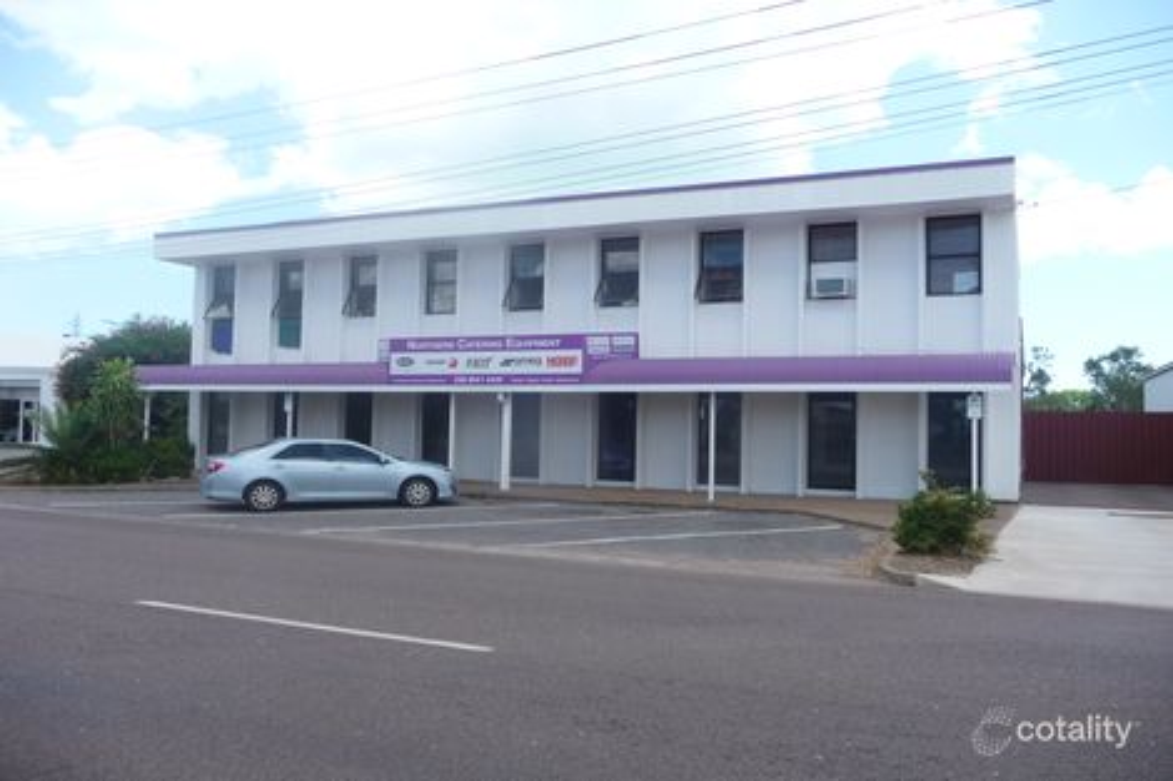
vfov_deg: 46.4
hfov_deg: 65.5
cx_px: 586
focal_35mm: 28
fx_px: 912
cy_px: 390
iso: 100
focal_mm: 4.7
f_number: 3.3
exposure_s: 1/500
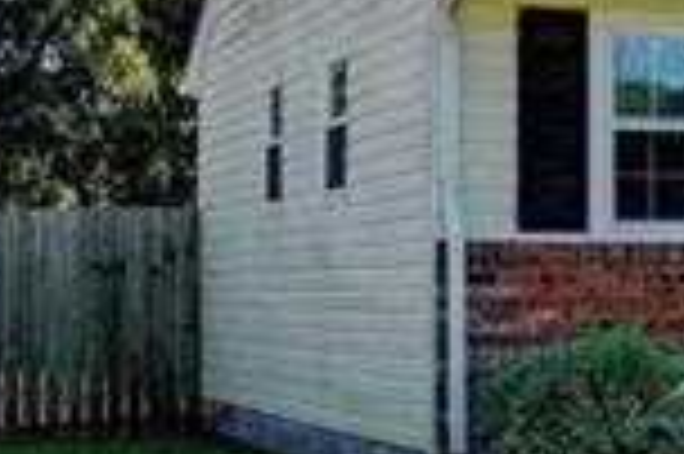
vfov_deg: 13.5
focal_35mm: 101
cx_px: 1368
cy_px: 200
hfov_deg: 15.9
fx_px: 1917
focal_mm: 10
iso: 100
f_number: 8
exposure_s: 1/400
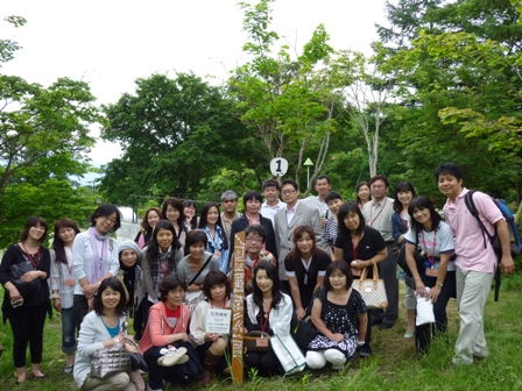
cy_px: 196
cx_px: 261
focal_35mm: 33
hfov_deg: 55.4
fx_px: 498
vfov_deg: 42.9
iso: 80
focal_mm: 5.9
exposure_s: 1/160
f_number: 3.7
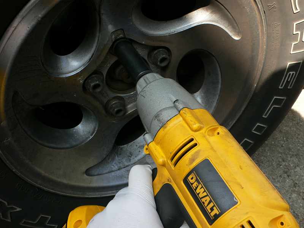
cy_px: 114
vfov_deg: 41.8
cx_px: 152
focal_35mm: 34
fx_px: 299
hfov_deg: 54.0
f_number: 3.6
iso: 80
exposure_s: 1/100
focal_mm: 6.3
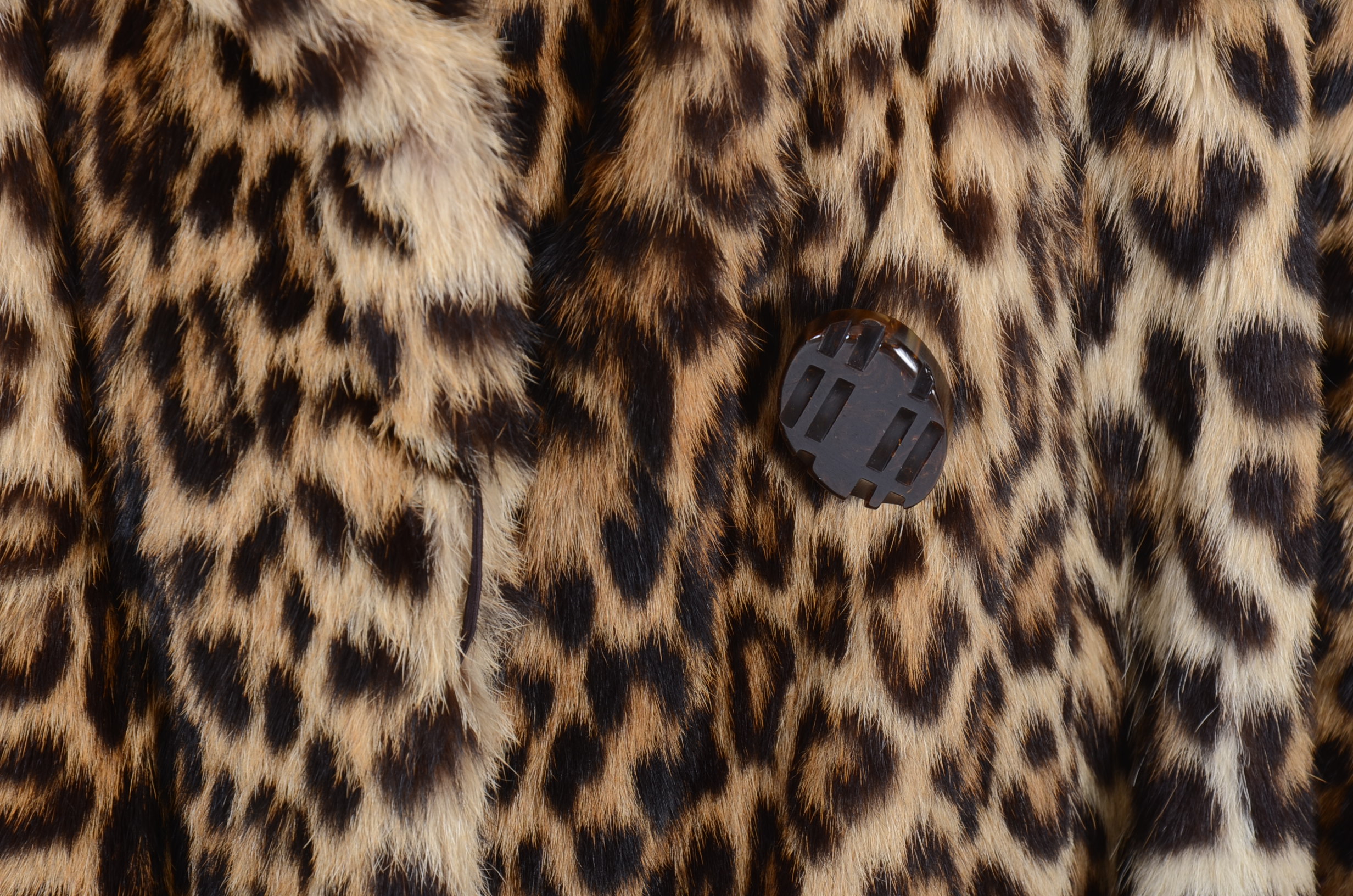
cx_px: 676
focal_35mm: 158
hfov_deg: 13.1
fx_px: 5907
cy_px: 448
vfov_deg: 8.7
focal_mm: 105
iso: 125
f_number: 11
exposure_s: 1/160
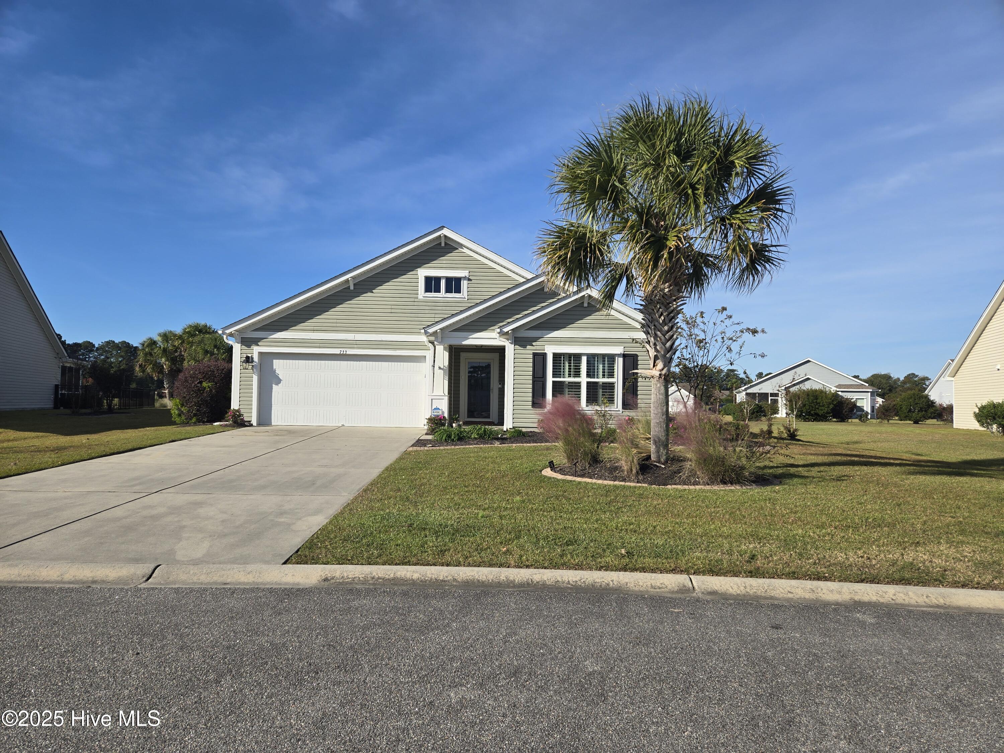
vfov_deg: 58.9
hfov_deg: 73.9
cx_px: 502
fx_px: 667
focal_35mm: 23
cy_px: 376
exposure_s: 1/2054
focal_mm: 5.4
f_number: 1.8
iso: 25
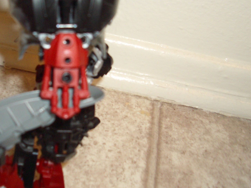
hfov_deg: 33.8
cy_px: 61
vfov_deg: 25.9
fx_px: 406
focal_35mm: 56
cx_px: 71
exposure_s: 1/60
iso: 100
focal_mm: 5.8
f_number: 2.6
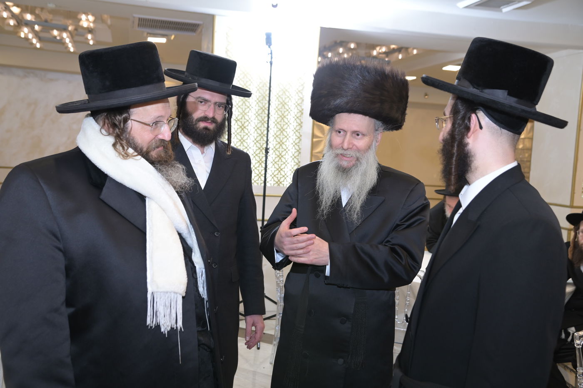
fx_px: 647
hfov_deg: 48.5
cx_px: 292
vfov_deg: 33.4
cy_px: 194
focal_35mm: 40
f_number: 5
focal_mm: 40
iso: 1250
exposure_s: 1/200
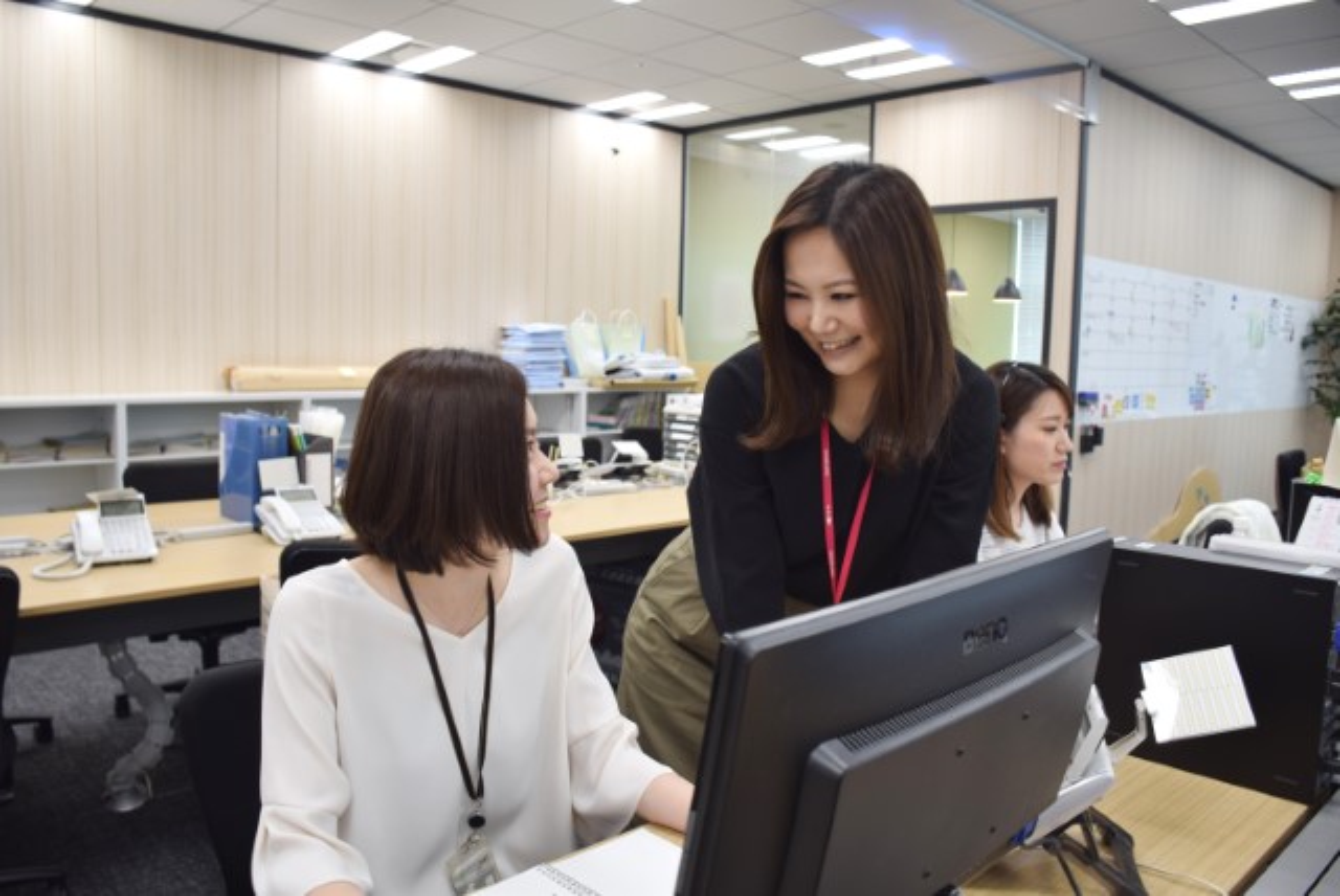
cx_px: 670
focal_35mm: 27
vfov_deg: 48.0
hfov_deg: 67.3
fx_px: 1006
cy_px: 448
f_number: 3.5
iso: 100
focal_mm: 18
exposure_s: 1/15
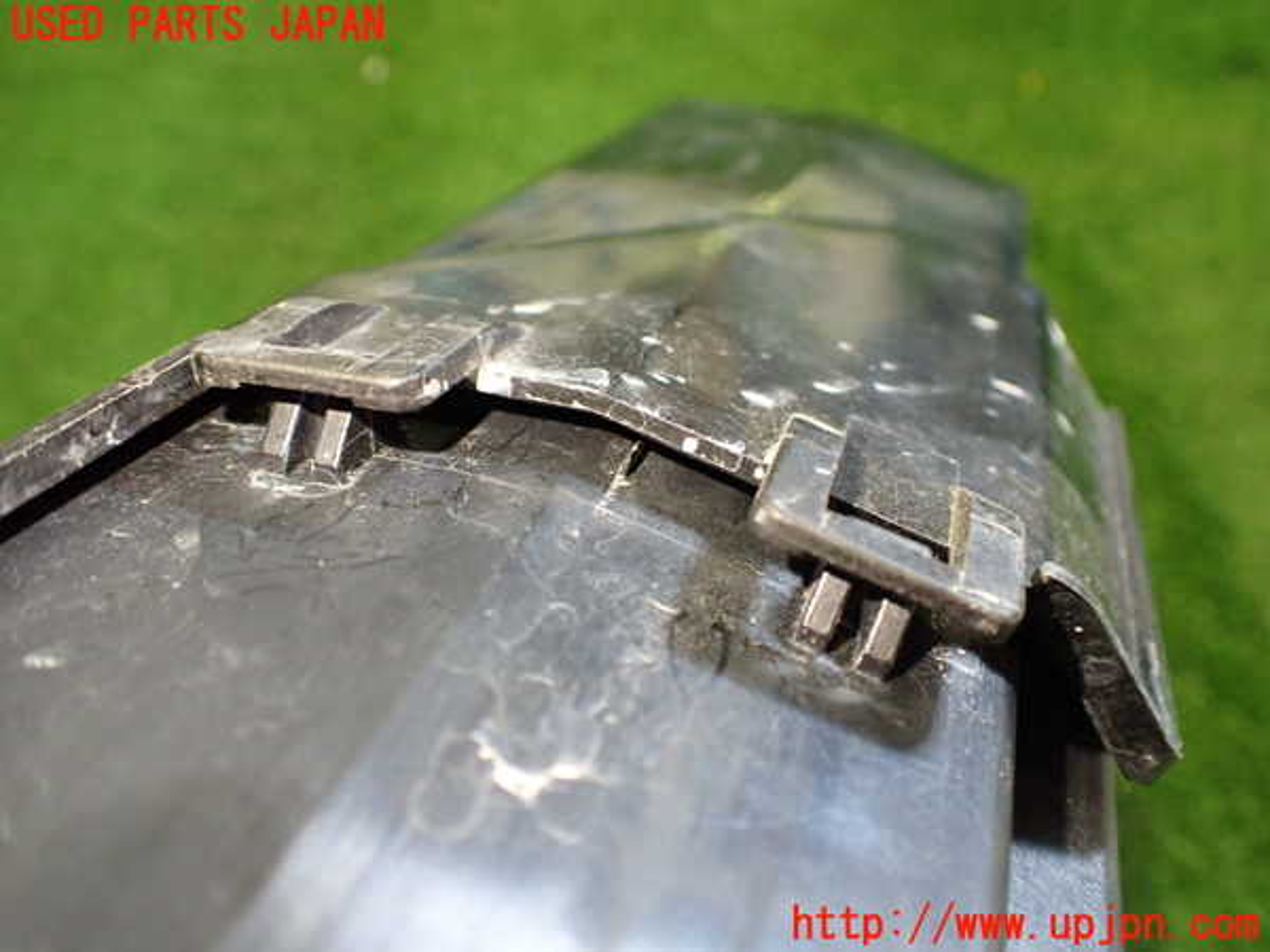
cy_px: 476
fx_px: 1101
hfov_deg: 60.0
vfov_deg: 46.8
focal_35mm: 30
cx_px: 635
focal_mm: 5.4
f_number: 2.3
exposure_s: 1/60
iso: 800
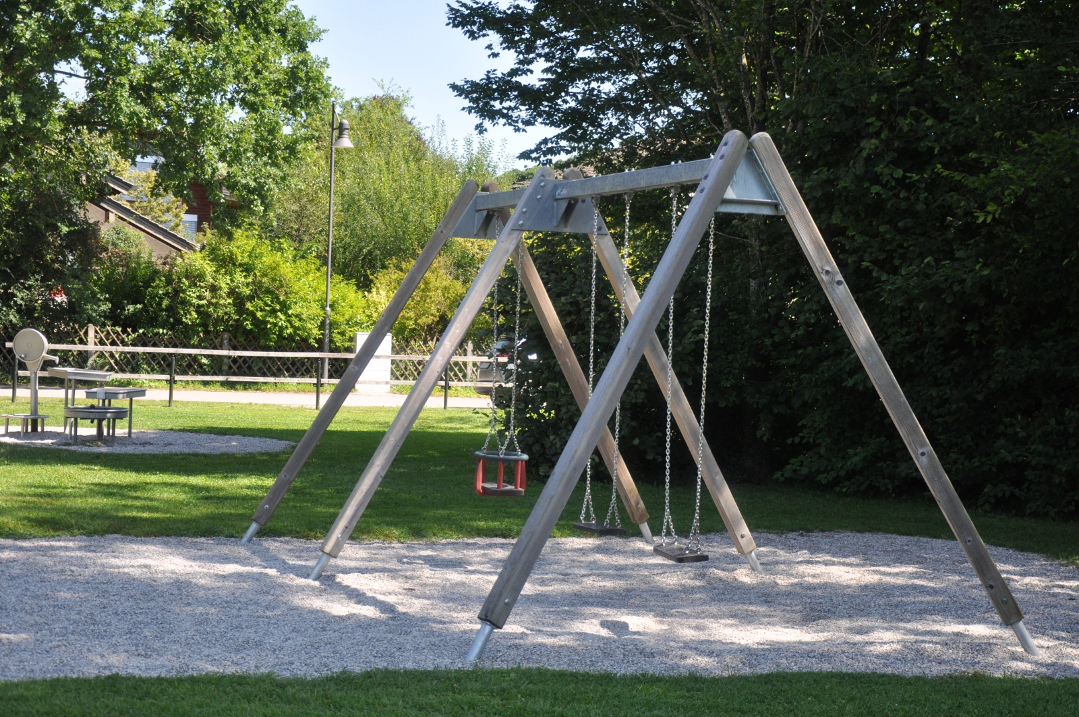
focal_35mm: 68
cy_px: 358
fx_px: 2021
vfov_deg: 20.1
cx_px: 540
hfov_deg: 29.9
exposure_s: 1/1000
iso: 560
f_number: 4.8
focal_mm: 45
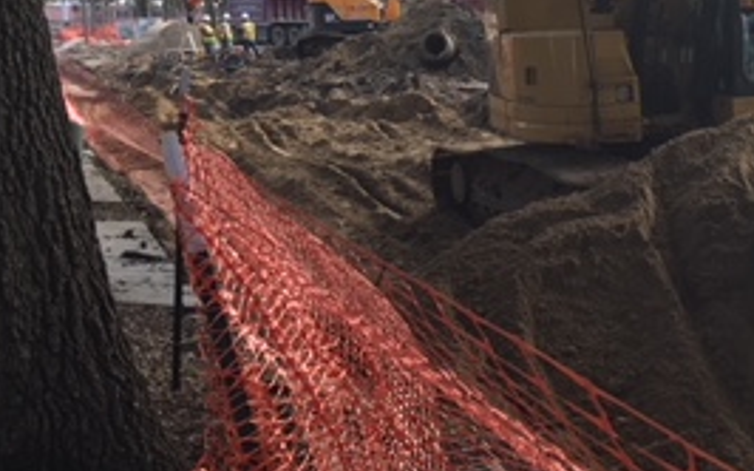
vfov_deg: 17.6
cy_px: 267
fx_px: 1520
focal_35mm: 74
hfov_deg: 26.5
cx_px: 734
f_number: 2.2
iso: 25
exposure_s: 1/300
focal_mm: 4.15
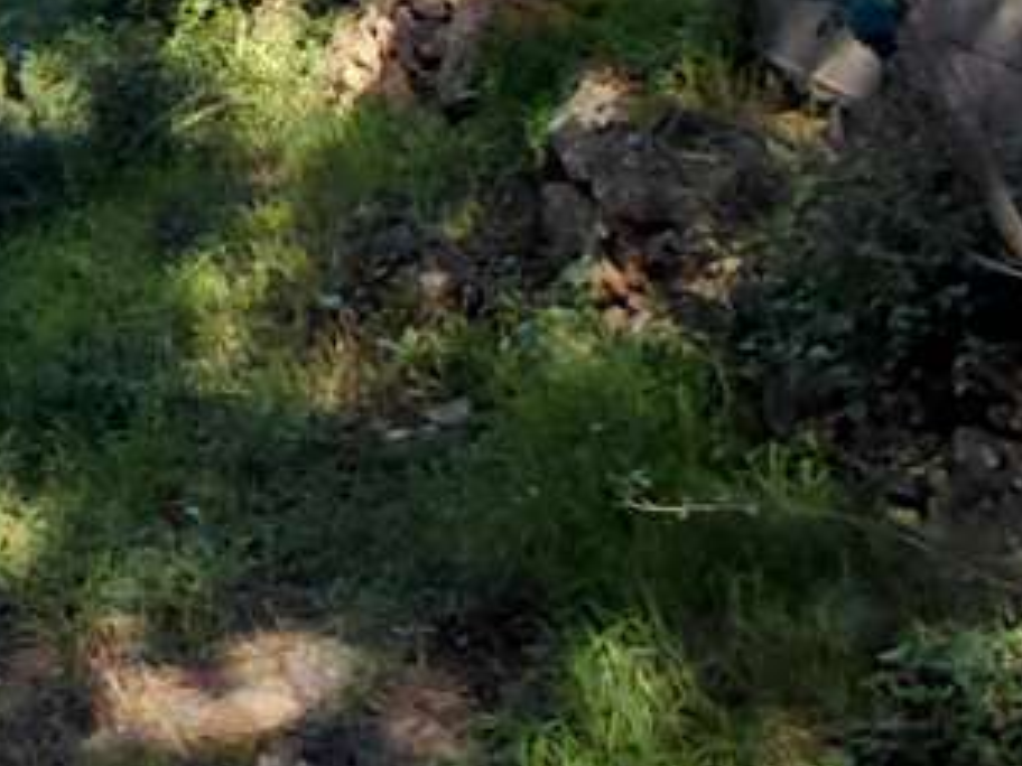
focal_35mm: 79
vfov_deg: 17.7
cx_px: -615
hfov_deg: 20.3
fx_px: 2332
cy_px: -166
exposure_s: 1/389
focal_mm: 1.64
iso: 40
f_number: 2.2
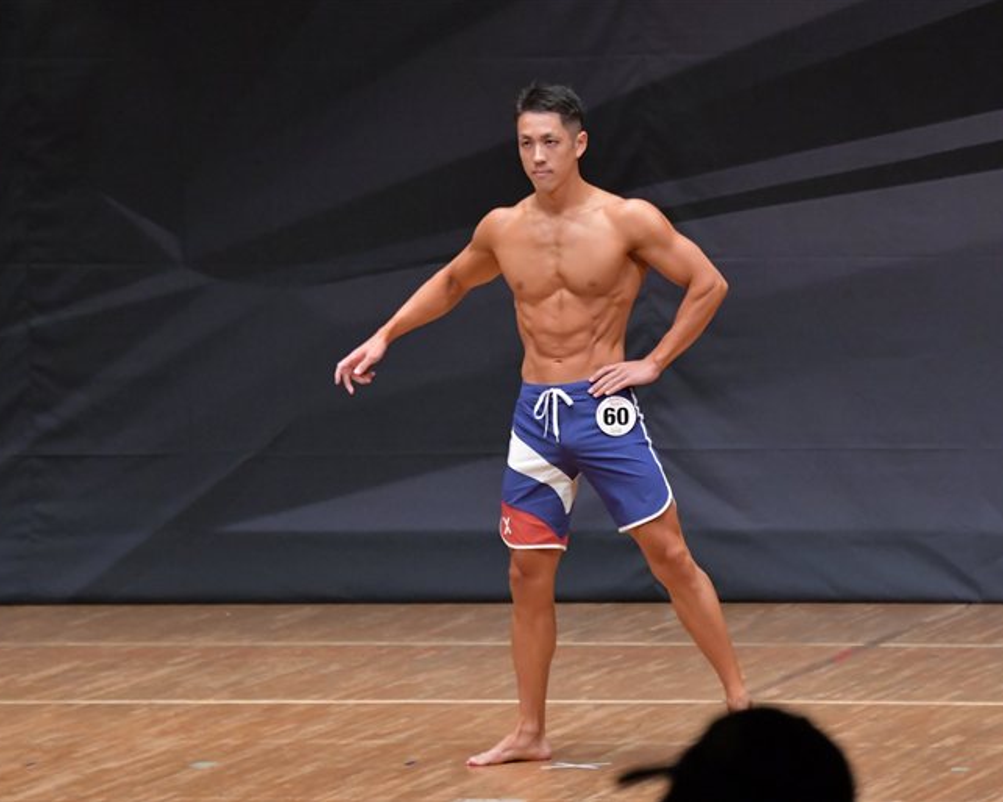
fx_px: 9584
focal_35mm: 323
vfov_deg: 4.8
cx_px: 557
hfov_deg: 6.0
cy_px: 402
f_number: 5.6
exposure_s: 1/400
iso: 6400
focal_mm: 190
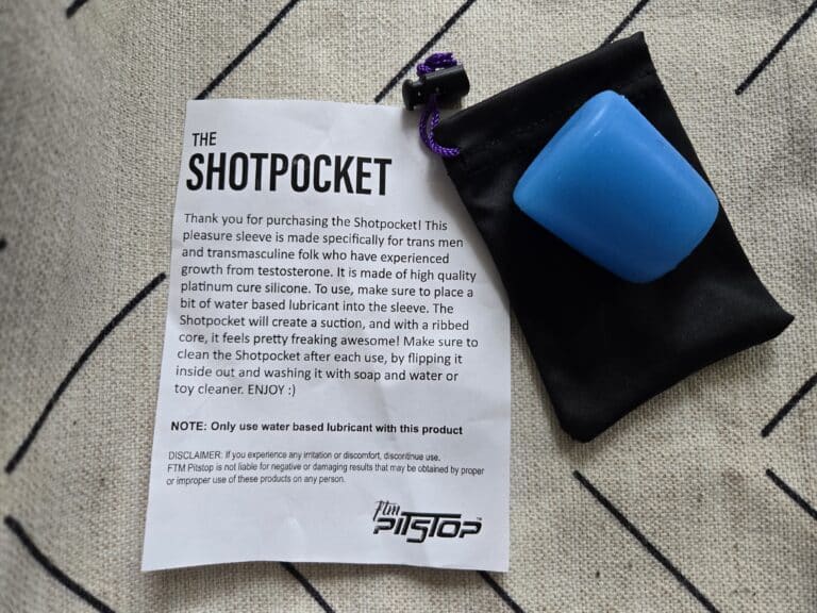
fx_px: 543
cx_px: 408
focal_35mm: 23
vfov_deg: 58.9
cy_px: 306
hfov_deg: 73.9
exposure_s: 1/120
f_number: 1.8
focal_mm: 5.4
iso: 250
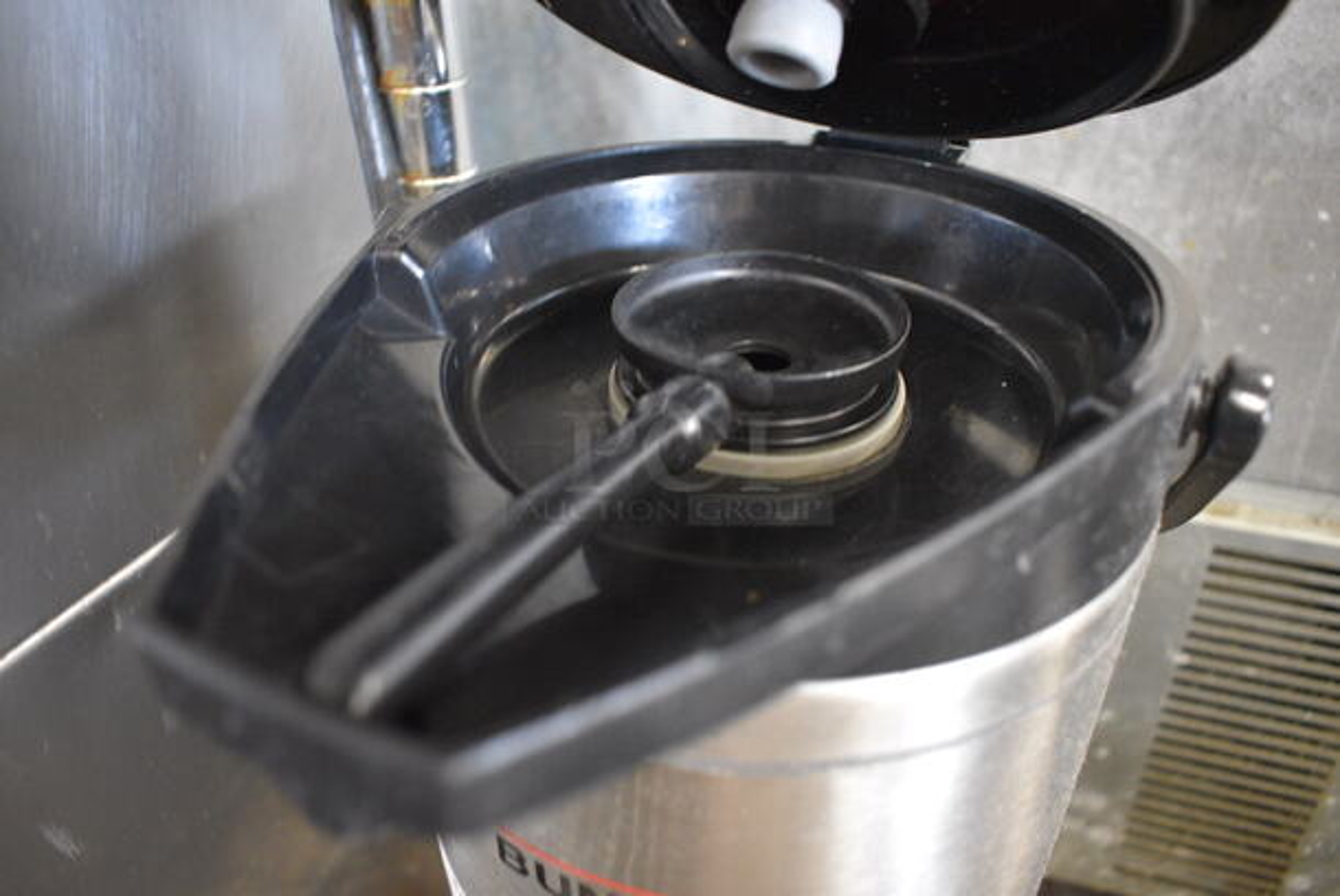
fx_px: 1006
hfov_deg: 67.3
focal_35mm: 27
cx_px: 670
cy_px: 448
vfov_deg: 48.0
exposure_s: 1/15
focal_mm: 18
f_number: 3.5
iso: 3200
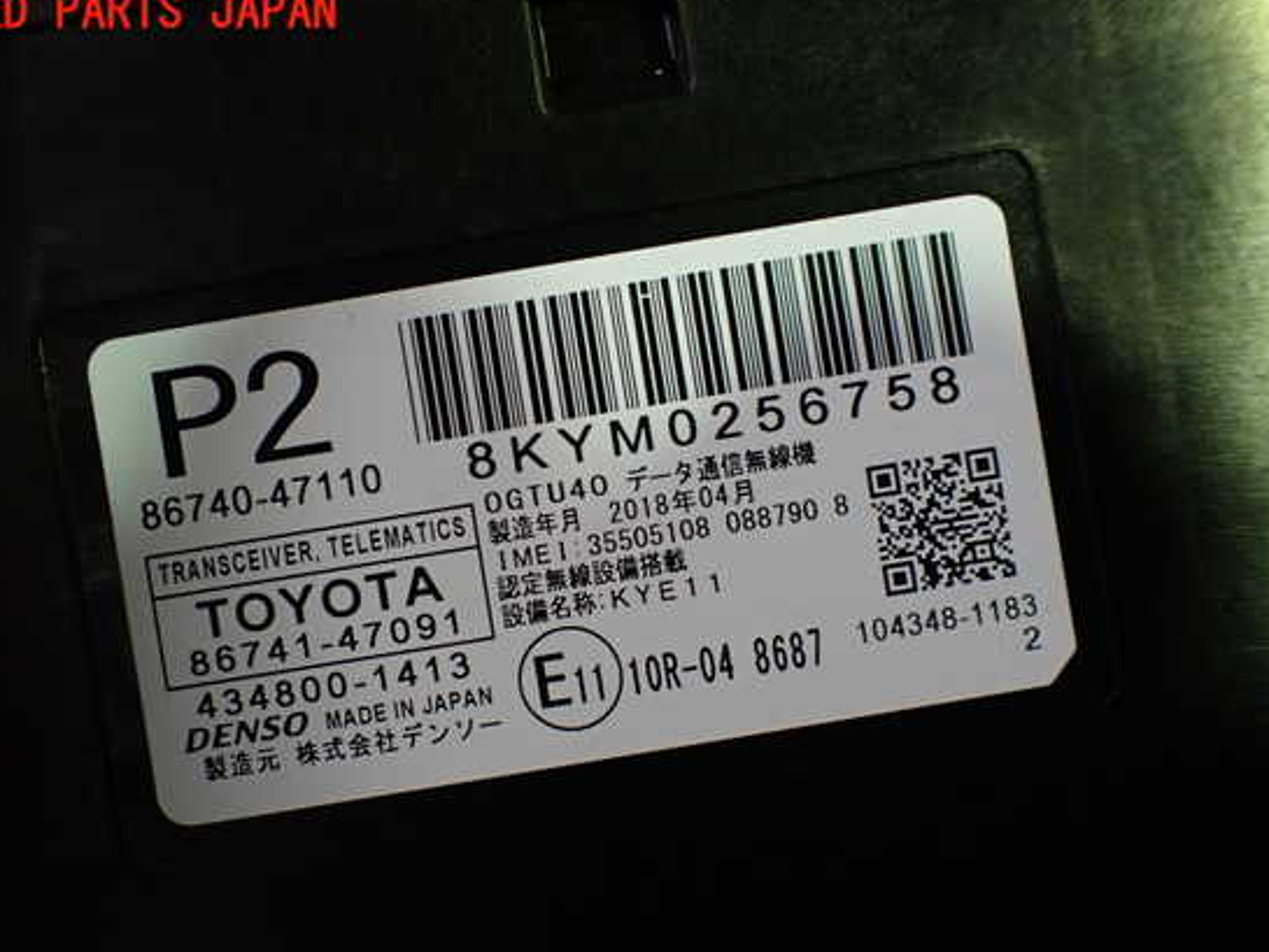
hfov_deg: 55.3
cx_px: 612
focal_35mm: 33
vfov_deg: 42.9
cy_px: 507
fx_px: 1210
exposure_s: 1/125
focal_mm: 5.4
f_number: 2.3
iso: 250
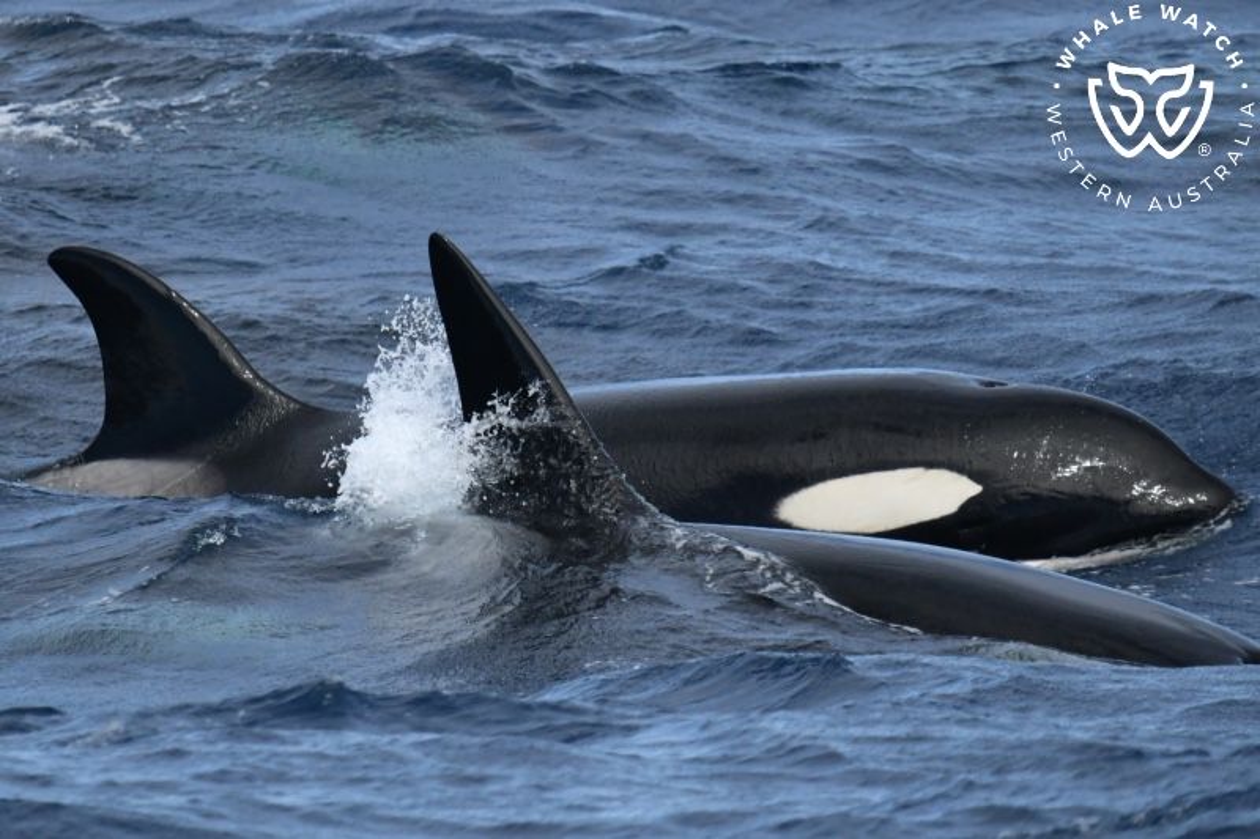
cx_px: 630
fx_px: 20994
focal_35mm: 600
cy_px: 420
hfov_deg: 3.4
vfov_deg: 2.3
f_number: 6.3
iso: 1600
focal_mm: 600
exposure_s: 1/8000
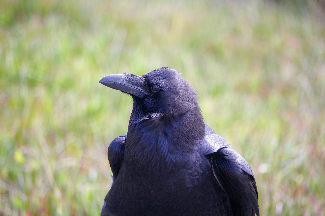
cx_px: 162
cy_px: 108
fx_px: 2029
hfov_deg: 9.2
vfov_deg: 6.1
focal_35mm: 225
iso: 400
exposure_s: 1/250
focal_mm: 150
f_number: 5.6
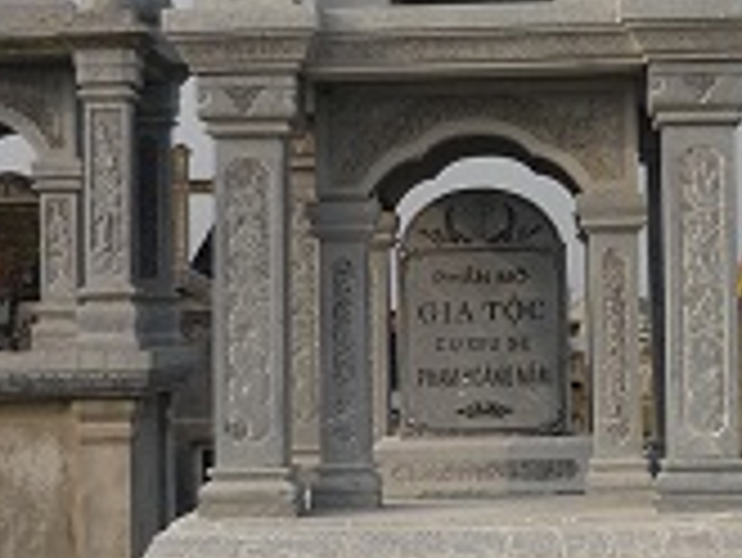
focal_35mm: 100
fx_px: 2145
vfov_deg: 14.8
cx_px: 405
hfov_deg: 19.6
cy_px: 187
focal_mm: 5.5
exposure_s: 1/200
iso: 100
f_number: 8
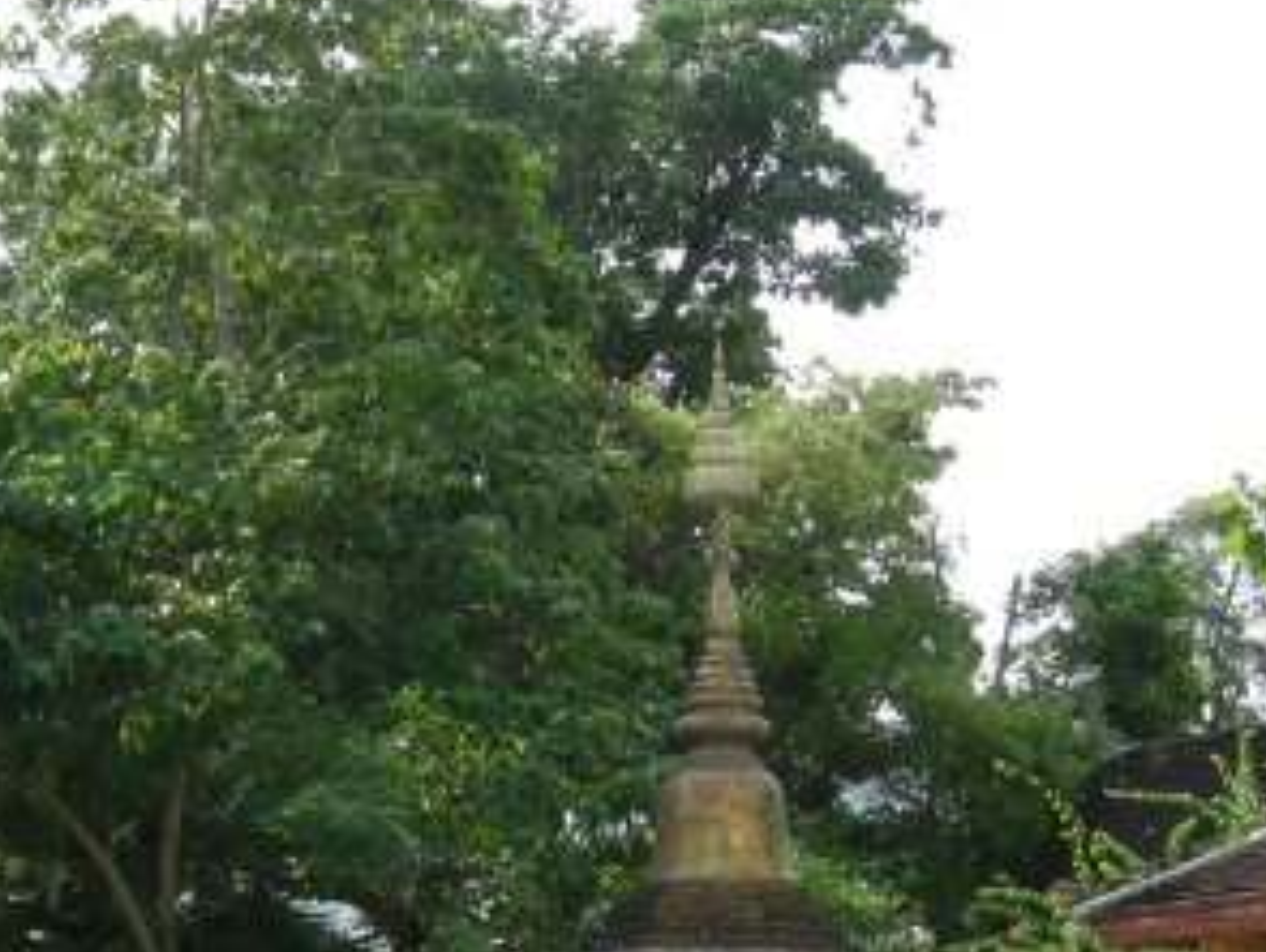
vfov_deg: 18.4
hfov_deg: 24.9
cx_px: 455
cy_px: 961
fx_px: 2856
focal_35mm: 78
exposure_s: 1/137
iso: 64
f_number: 4.8
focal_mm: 7.5
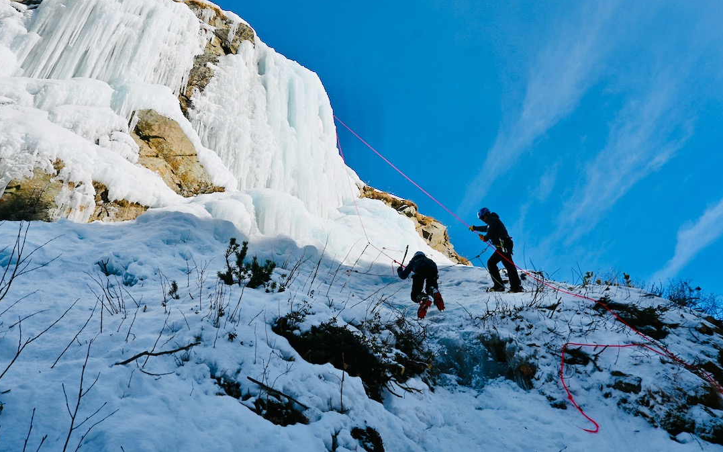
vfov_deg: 49.2
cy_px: 206
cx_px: 355
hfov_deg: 72.5
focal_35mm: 25
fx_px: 493
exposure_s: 1/500
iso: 100
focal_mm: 16
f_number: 8
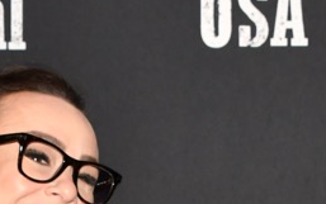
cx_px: 242
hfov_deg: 7.7
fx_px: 2409
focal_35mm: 271
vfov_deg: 4.8
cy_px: 308
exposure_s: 1/180
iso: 800
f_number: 8
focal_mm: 38
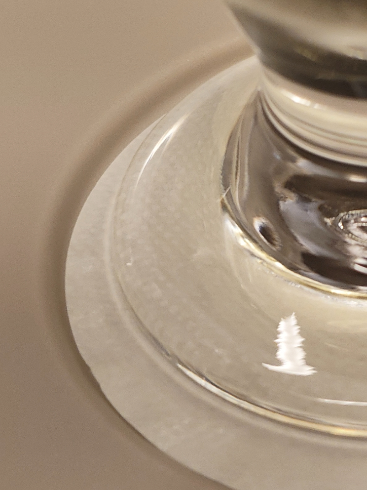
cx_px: 375
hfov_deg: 11.4
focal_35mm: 129
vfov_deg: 15.2
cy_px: 145
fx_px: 1824
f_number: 2
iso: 2149
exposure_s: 1/50
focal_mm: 7.1
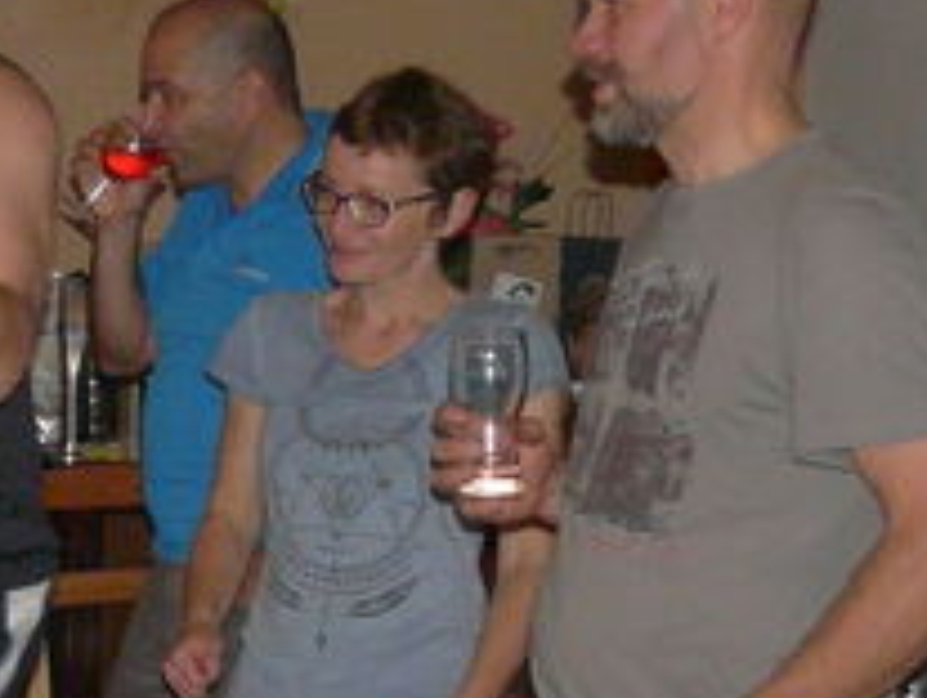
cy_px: 568
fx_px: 2897
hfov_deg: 16.9
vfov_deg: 13.7
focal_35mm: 108
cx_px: -340
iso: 320
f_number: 2.8
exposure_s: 1/8
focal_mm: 4.6
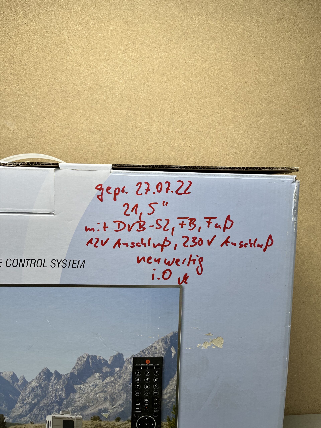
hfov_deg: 53.1
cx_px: 160
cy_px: 214
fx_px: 321
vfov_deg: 67.3
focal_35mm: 26
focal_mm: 5.1
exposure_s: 1/135
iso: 32
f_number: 1.6
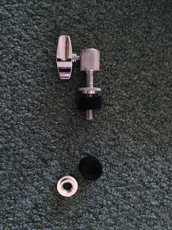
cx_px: 86
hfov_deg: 42.9
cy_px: 115
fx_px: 219
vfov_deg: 55.4
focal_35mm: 33
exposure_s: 1/15
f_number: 2.4
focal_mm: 4.12
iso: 800
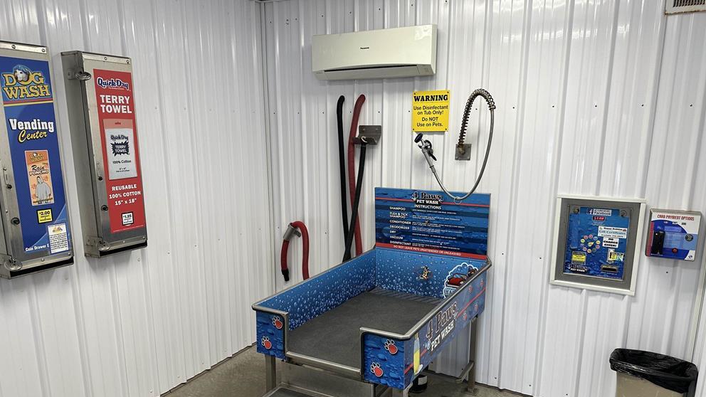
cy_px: 239
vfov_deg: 42.7
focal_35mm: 27
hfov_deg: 69.9
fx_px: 505
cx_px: 353
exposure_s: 1/121
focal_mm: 6.86
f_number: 1.78
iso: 100
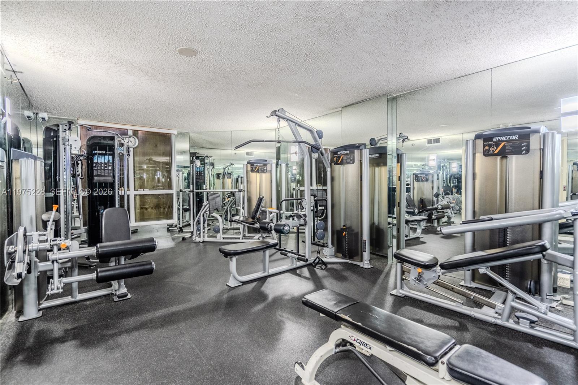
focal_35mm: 16
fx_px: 257
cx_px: 289
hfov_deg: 96.7
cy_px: 192
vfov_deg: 73.7
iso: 1250
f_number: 5
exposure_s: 1/160
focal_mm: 16
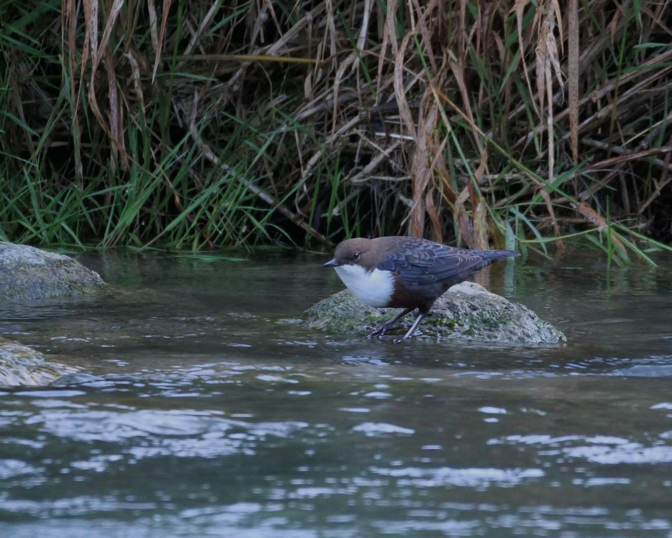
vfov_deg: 1.9
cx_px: 321
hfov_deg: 2.3
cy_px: 269
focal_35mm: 834
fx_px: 16589
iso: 2000
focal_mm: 400
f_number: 6.3
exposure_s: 1/125
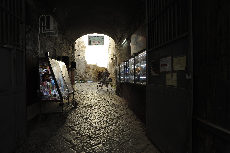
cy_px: 76
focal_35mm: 20
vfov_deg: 61.9
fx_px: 128
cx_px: 115
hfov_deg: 84.0
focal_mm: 20
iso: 800
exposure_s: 1/160
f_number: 6.3
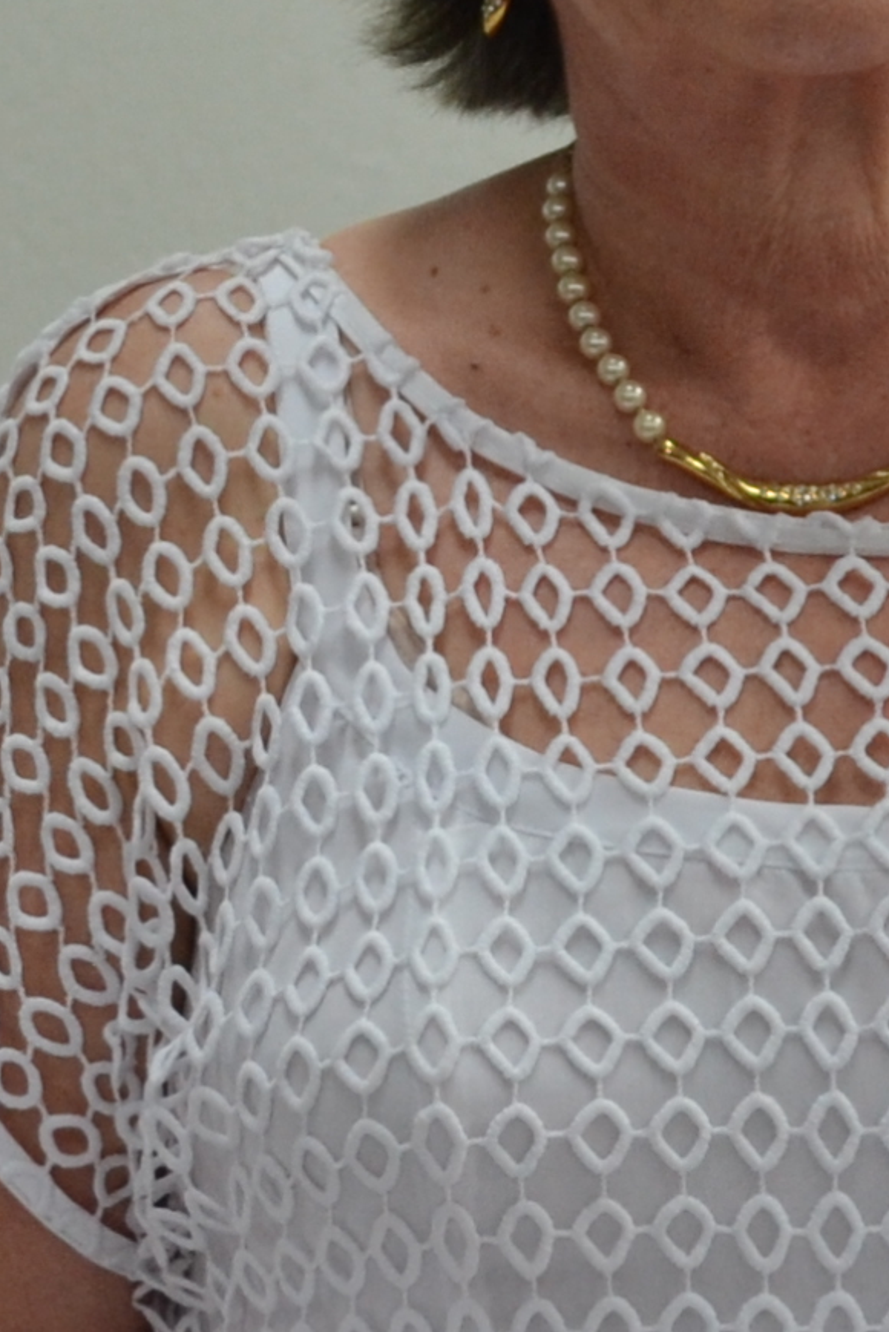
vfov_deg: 12.9
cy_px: 756
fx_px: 5884
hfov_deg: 8.6
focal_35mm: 159
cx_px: 907
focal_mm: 20
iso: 400
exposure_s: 1/60
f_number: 3.8
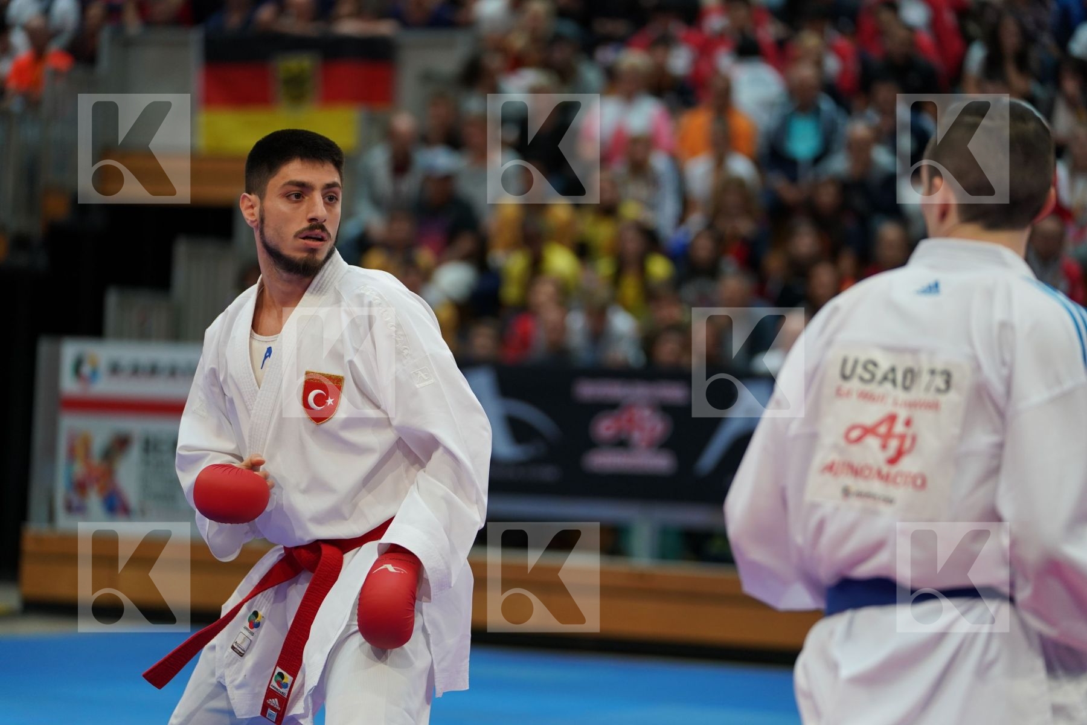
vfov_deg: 10.0
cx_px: 544
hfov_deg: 15.0
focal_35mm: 137
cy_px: 362
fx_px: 4136
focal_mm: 137
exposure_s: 1/1000
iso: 1250
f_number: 2.8
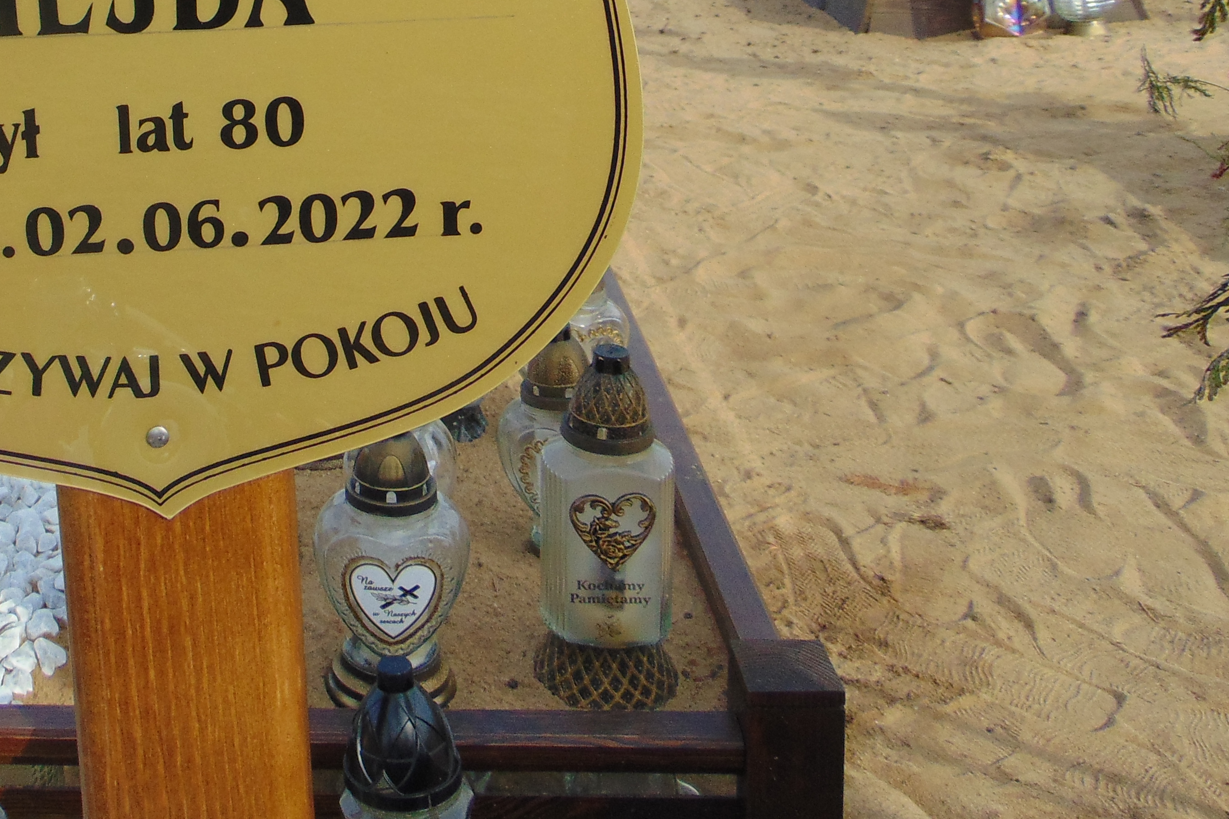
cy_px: -13
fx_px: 1707
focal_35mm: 50
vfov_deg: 25.6
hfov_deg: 37.7
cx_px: 190
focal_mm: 4.5
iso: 80
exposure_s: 1/160
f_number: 7.7
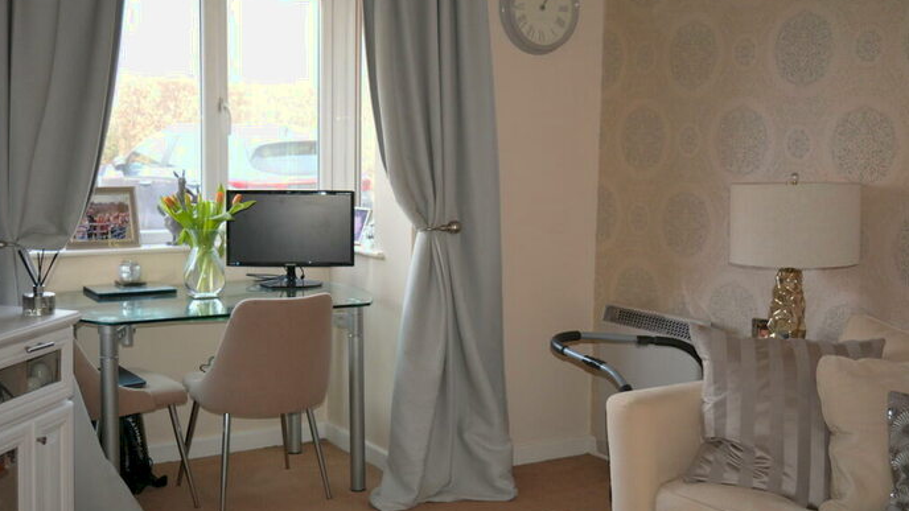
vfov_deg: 24.9
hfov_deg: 42.9
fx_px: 1157
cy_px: 267
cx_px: 454
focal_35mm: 48
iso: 500
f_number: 4.2
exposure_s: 1/60
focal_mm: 30
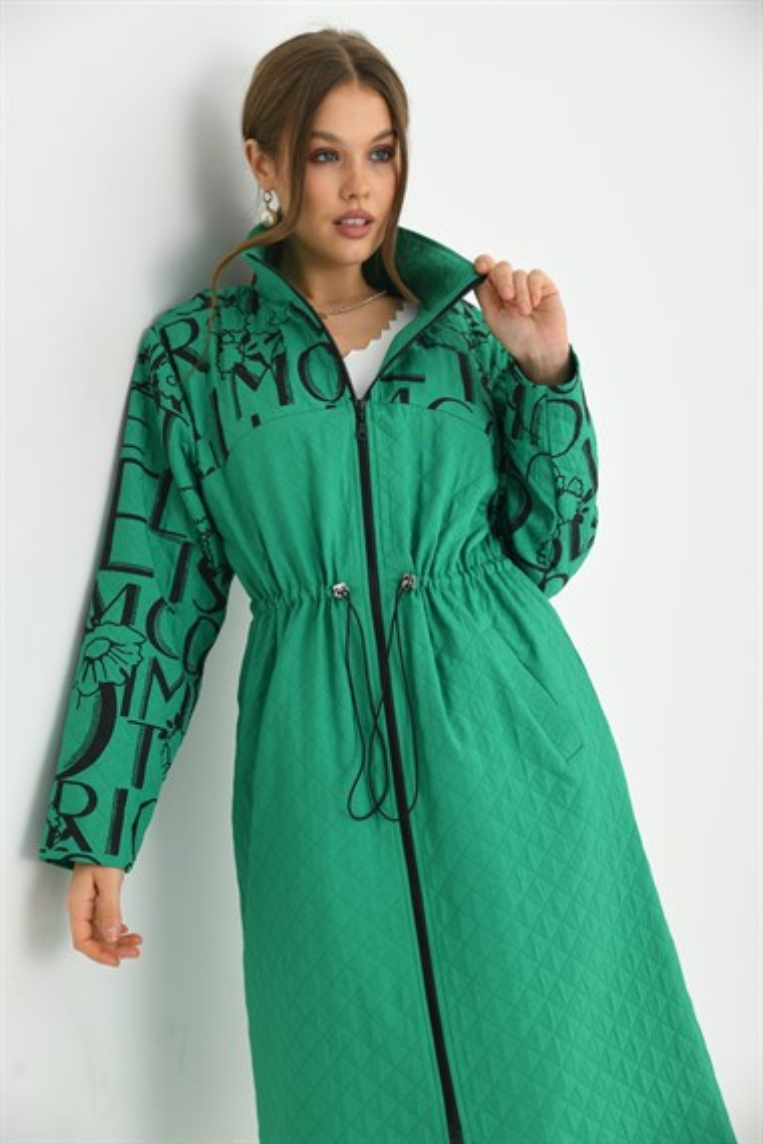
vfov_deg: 35.6
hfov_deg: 24.2
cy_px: 572
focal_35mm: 56
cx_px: 382
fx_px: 1780
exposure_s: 1/125
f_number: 5.6
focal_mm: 56
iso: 200
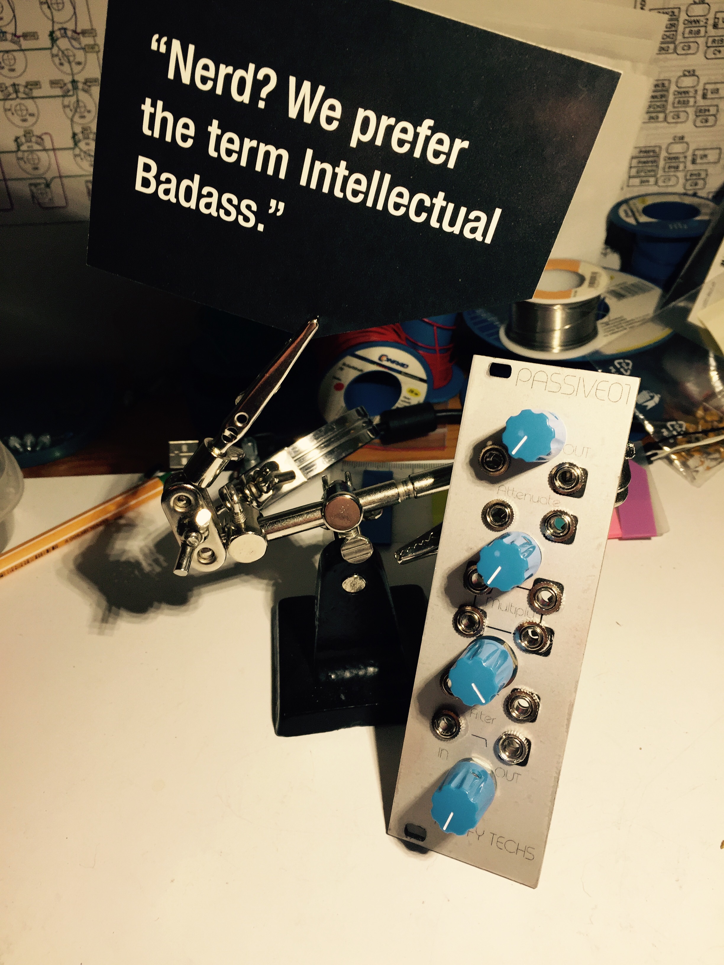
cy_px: 482
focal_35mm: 29
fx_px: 809
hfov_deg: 48.2
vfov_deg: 61.7
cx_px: 362
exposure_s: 1/100
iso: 50
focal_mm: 4.15
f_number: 2.2
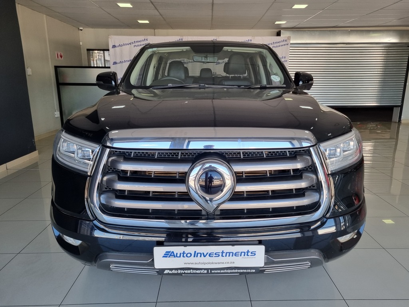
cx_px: 204
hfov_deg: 67.3
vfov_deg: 53.1
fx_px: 307
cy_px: 154
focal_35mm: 26
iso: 50
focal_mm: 5.4
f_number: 1.8
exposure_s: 1/126
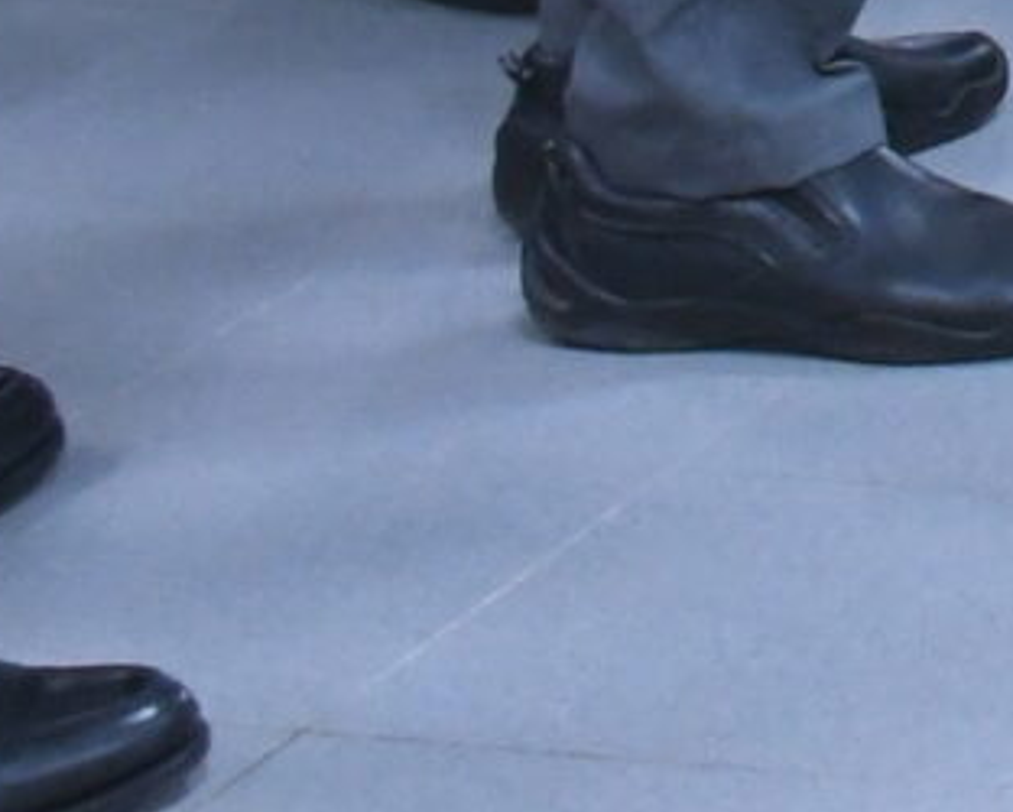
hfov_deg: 7.7
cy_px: -1583
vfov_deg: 6.8
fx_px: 6240
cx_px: 3380
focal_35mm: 208
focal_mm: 18
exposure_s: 1/125
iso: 3200
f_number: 5.6
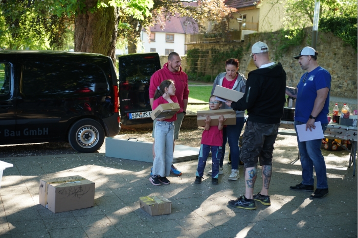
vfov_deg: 27.0
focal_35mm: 50
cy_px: 119
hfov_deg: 39.6
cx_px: 179
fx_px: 497
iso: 400
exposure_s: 1/400
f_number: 2.8
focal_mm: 50
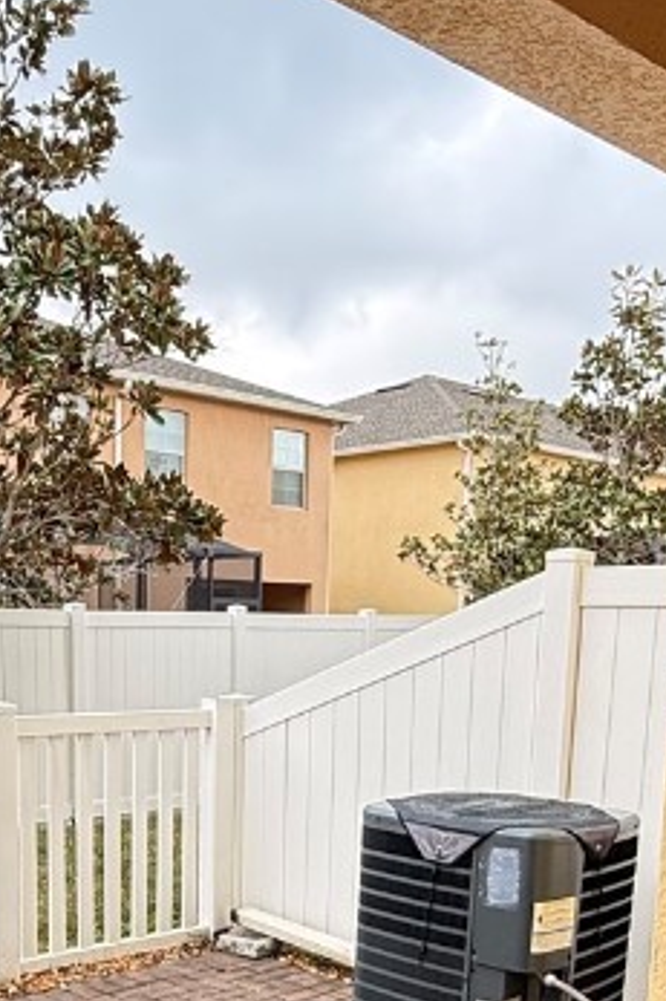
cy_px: 842
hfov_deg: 30.9
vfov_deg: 42.7
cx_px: 225
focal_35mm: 43
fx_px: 1194
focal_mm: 2.22
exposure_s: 1/194
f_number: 2.2
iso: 64
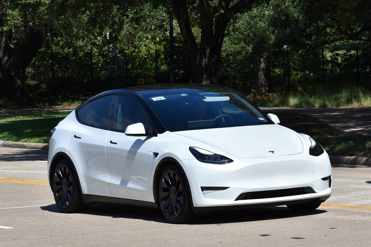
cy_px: 124
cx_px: 186
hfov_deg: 14.0
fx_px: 1515
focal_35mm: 147
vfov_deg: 9.3
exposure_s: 1/2000
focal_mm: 98
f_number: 8
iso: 360
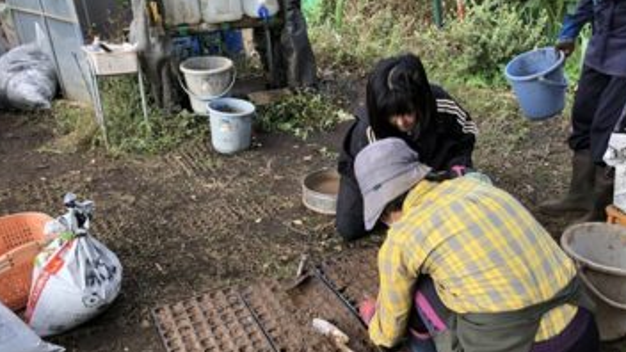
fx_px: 614
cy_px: 251
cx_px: 346
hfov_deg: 53.9
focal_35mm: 37
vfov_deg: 31.6
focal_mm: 4
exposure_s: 1/120
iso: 25
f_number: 1.8
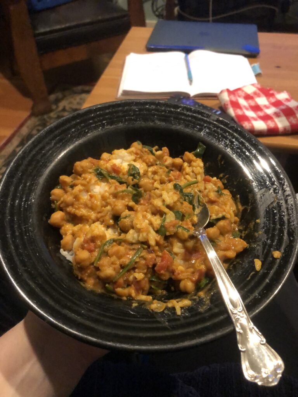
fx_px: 321
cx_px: 149
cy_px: 198
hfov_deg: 49.7
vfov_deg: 63.4
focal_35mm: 28
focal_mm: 3.99
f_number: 1.8
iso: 640
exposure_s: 1/30
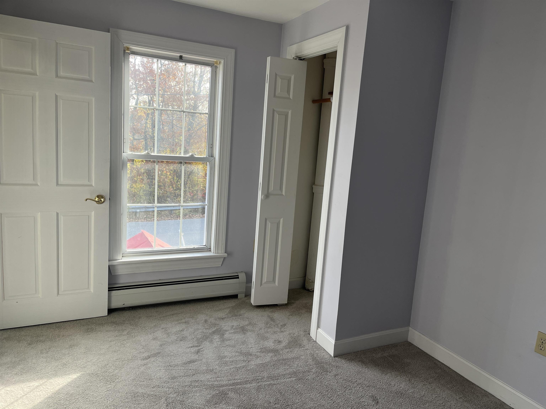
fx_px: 410
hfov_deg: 67.3
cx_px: 273
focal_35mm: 26
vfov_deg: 53.1
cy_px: 204
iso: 40
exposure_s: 1/228
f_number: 1.6
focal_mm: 5.1
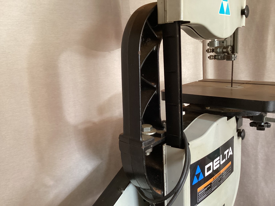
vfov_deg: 45.4
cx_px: 138
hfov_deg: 58.3
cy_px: 103
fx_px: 246
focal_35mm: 31
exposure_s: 1/40
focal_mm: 3.3
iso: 320
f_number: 2.4
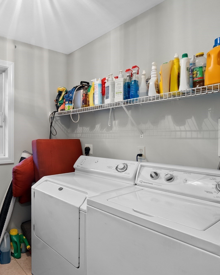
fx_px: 187
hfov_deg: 55.1
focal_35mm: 23
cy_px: 139
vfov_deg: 72.6
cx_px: 34
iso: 320
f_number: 8
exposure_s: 1/2.5
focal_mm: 16
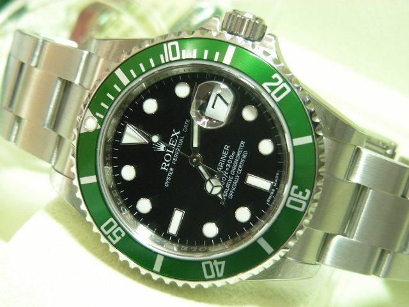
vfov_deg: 17.0
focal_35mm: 87
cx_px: 204
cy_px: 154
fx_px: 1028
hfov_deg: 22.5
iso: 200
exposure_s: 1/15.1
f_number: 3.5
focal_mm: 14.6
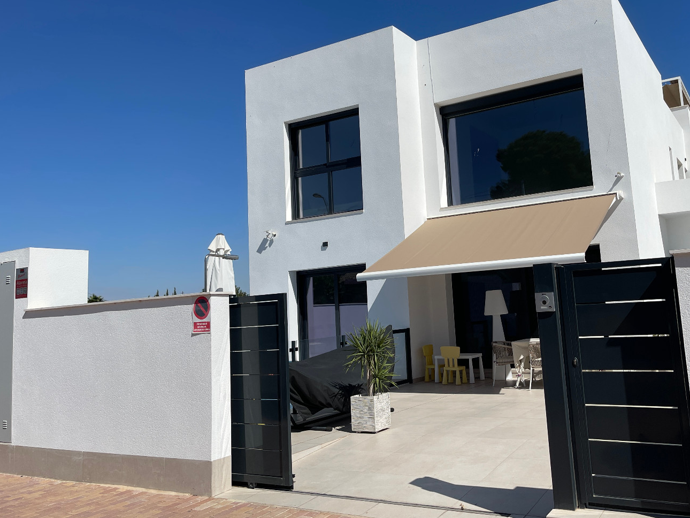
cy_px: 218
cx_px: 413
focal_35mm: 31
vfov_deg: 45.3
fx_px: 618
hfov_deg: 57.9
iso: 32
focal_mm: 5.1
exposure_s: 1/9174
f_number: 1.6
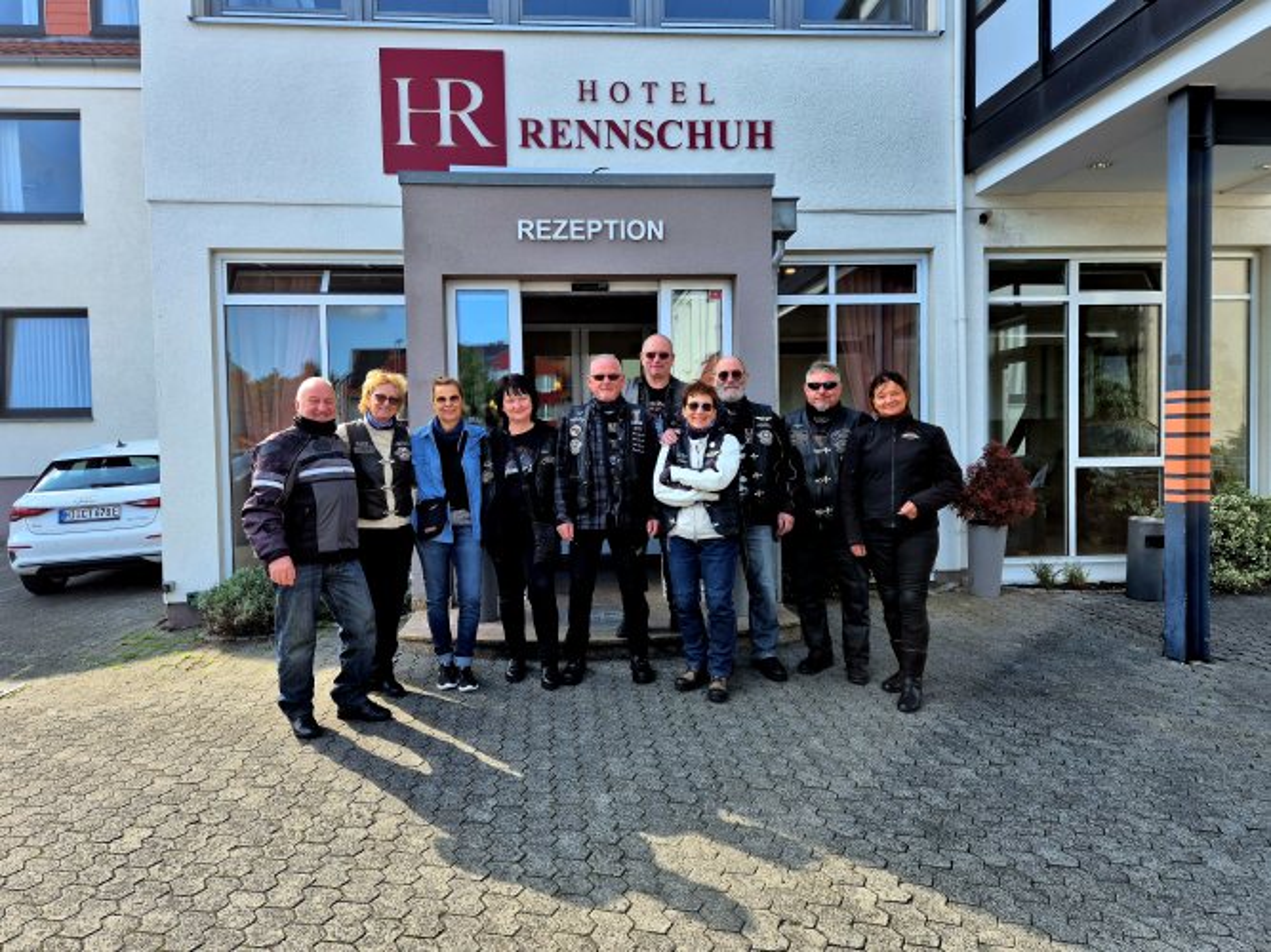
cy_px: 476
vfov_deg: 58.9
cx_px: 636
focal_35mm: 23
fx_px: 844
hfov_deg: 73.9
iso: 25
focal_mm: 5.4
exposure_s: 1/370
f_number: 1.8
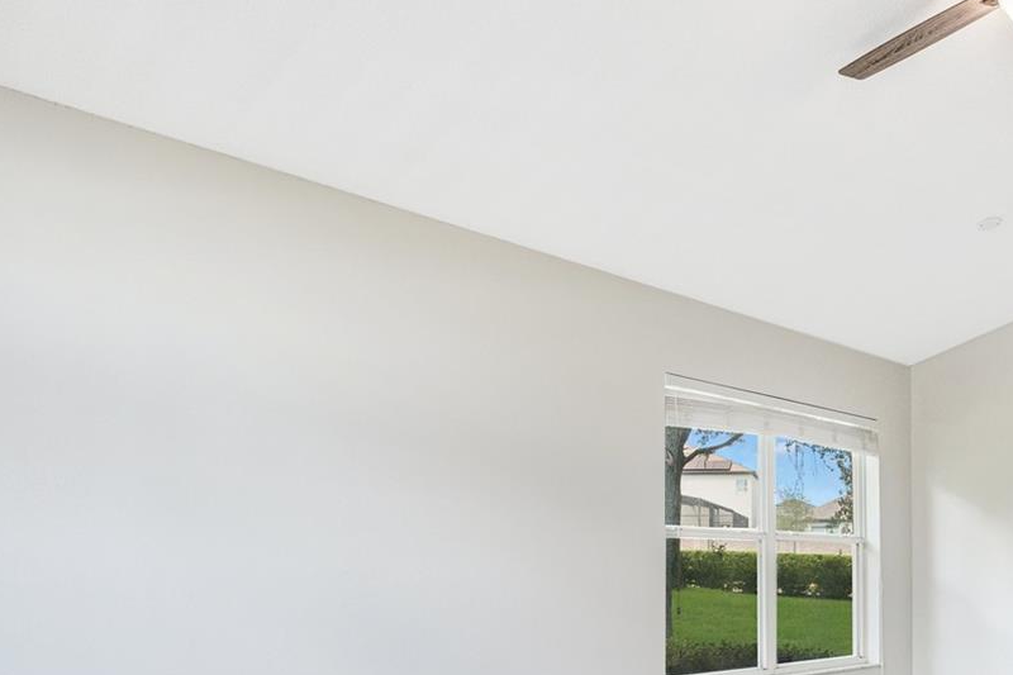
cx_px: 865
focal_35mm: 32
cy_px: 594
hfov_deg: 53.2
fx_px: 900
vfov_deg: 38.6
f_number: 7.1
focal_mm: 16
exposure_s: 1/80
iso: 800
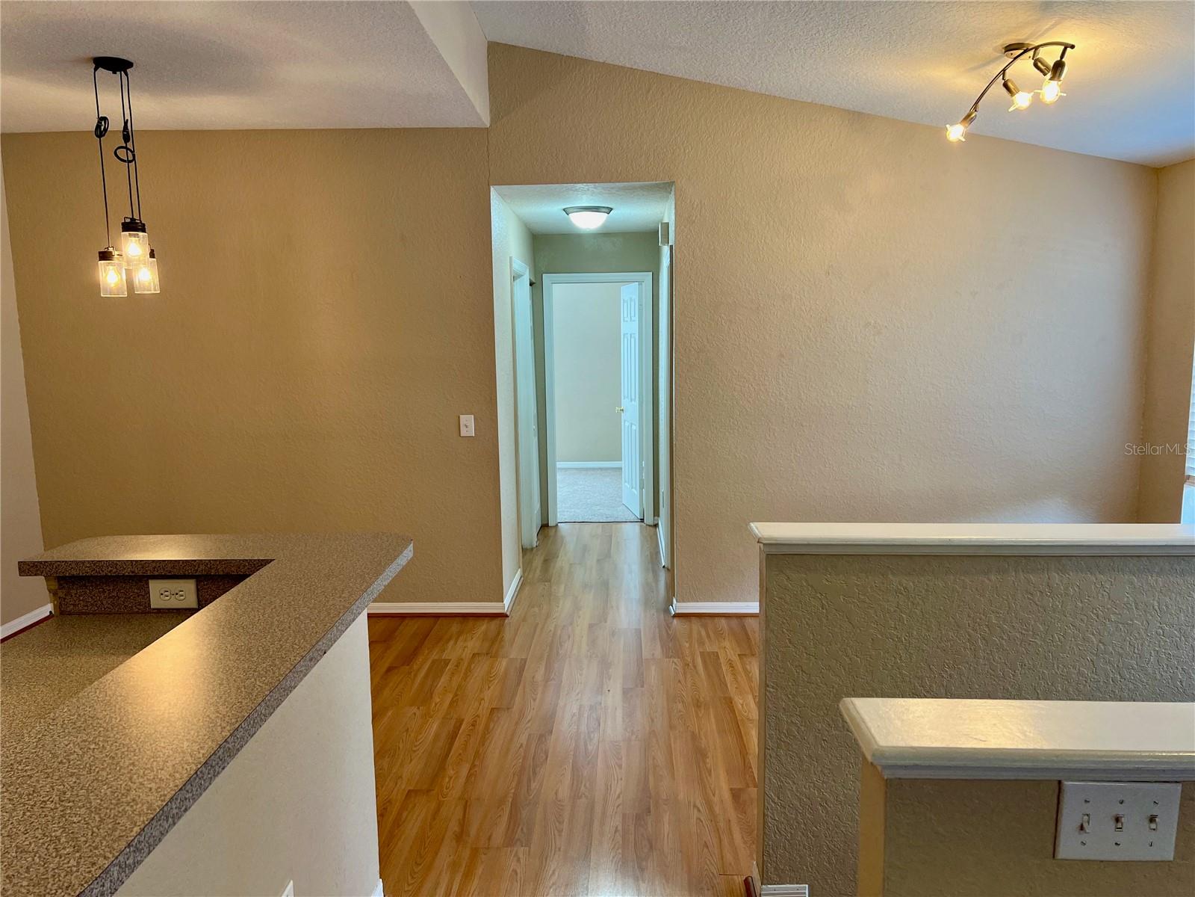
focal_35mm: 26
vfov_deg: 53.1
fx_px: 898
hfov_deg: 67.3
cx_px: 598
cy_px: 448
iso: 64
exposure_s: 1/60
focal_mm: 5.7
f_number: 1.5
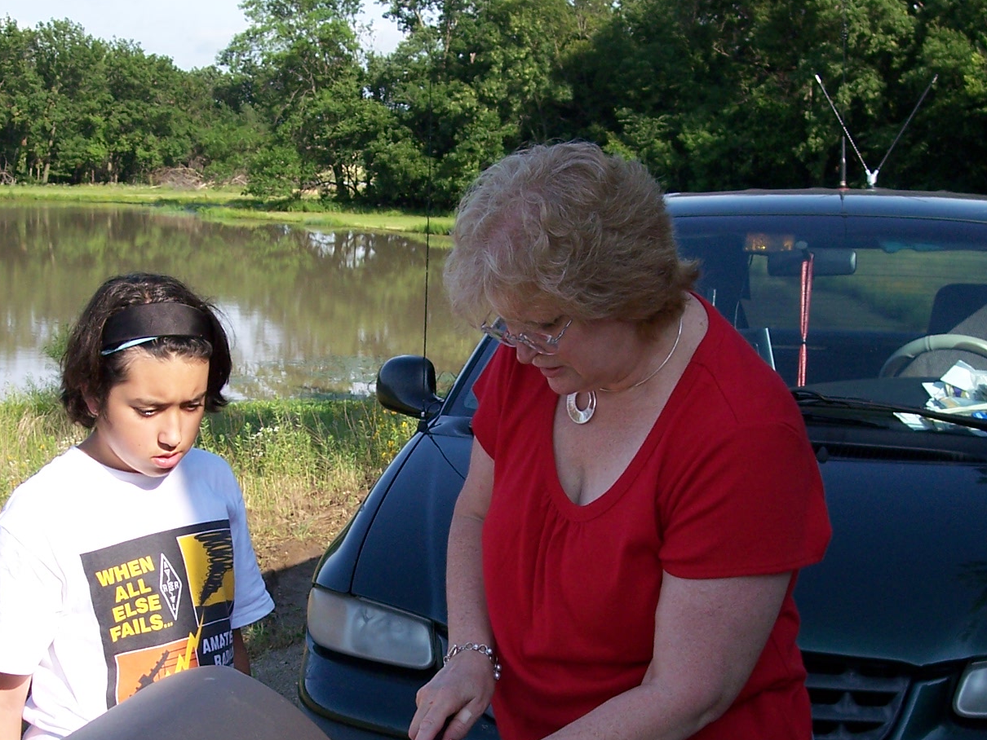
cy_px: 379
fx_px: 1882
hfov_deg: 29.2
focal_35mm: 66
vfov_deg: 22.3
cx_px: 345
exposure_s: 1/750
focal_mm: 8
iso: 100
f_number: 3.4
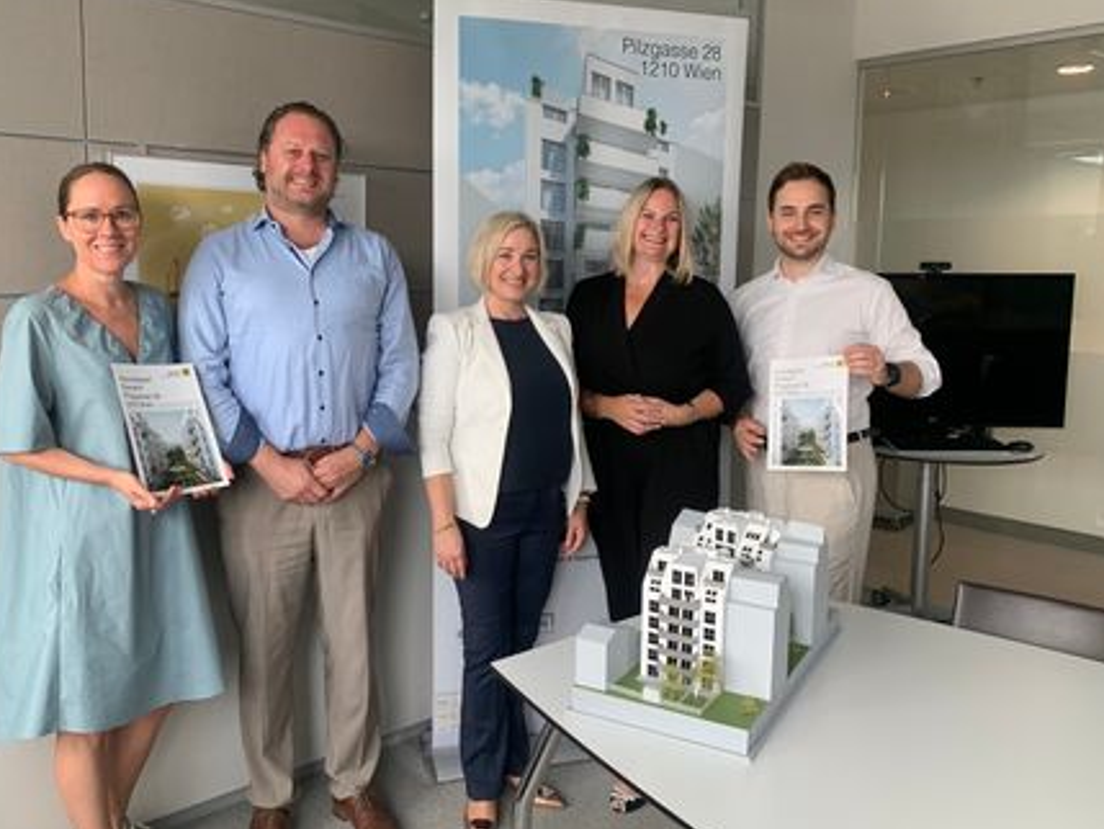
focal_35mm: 31
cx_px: 479
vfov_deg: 45.4
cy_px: 386
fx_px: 989
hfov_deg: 58.1
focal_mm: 4.25
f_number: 1.8
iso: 100
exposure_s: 1/109
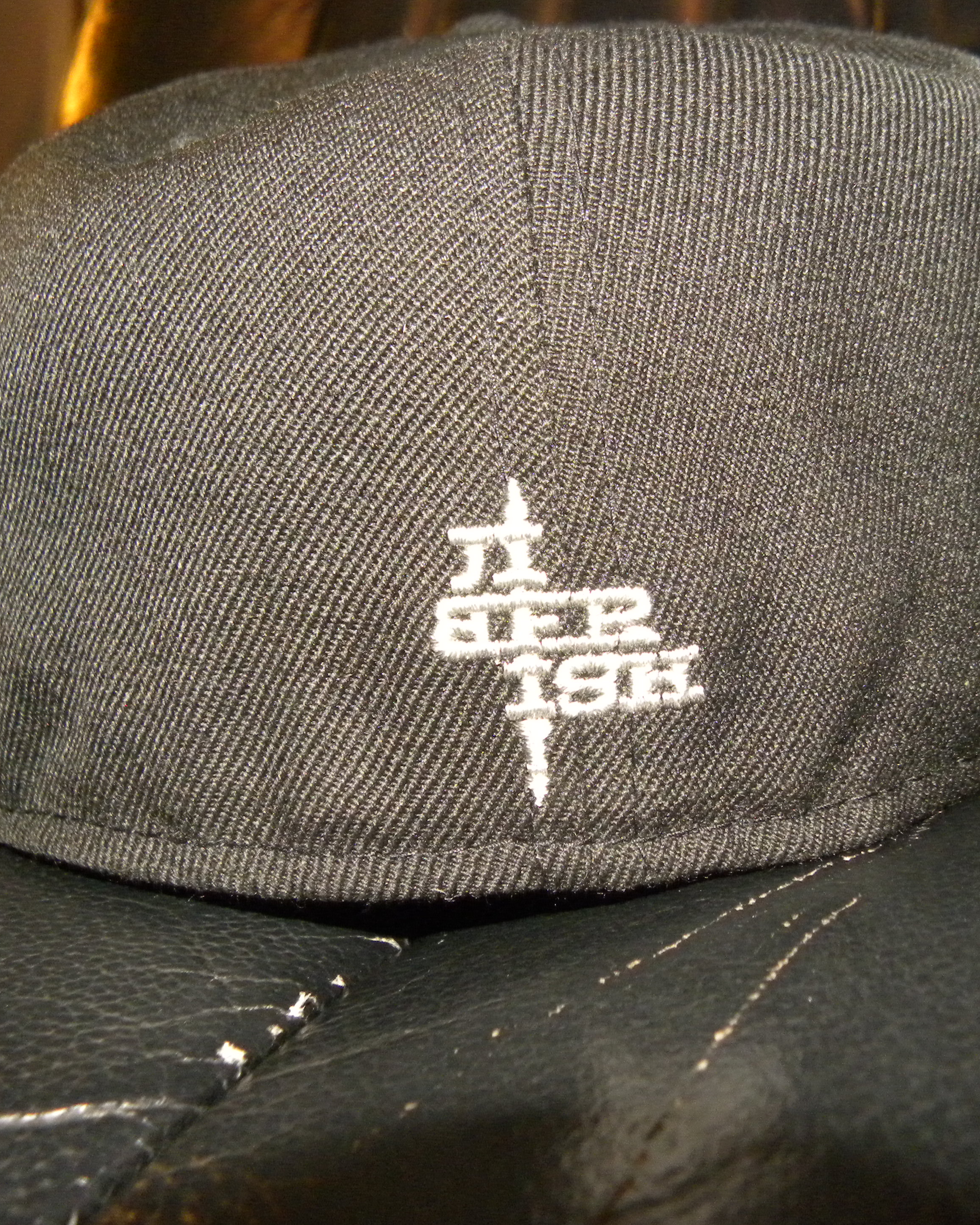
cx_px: 535
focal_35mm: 35
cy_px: 603
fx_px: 1269
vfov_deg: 51.5
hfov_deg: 42.2
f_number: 2.8
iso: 400
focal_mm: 4.6
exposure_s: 1/30
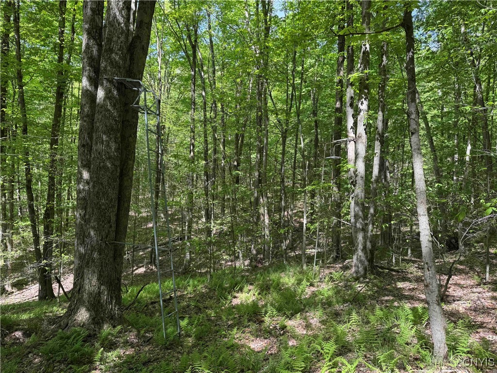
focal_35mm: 24
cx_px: 248
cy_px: 186
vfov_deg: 56.8
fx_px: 345
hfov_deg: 71.6
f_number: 1.78
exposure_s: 1/338
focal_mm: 6.76
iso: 80
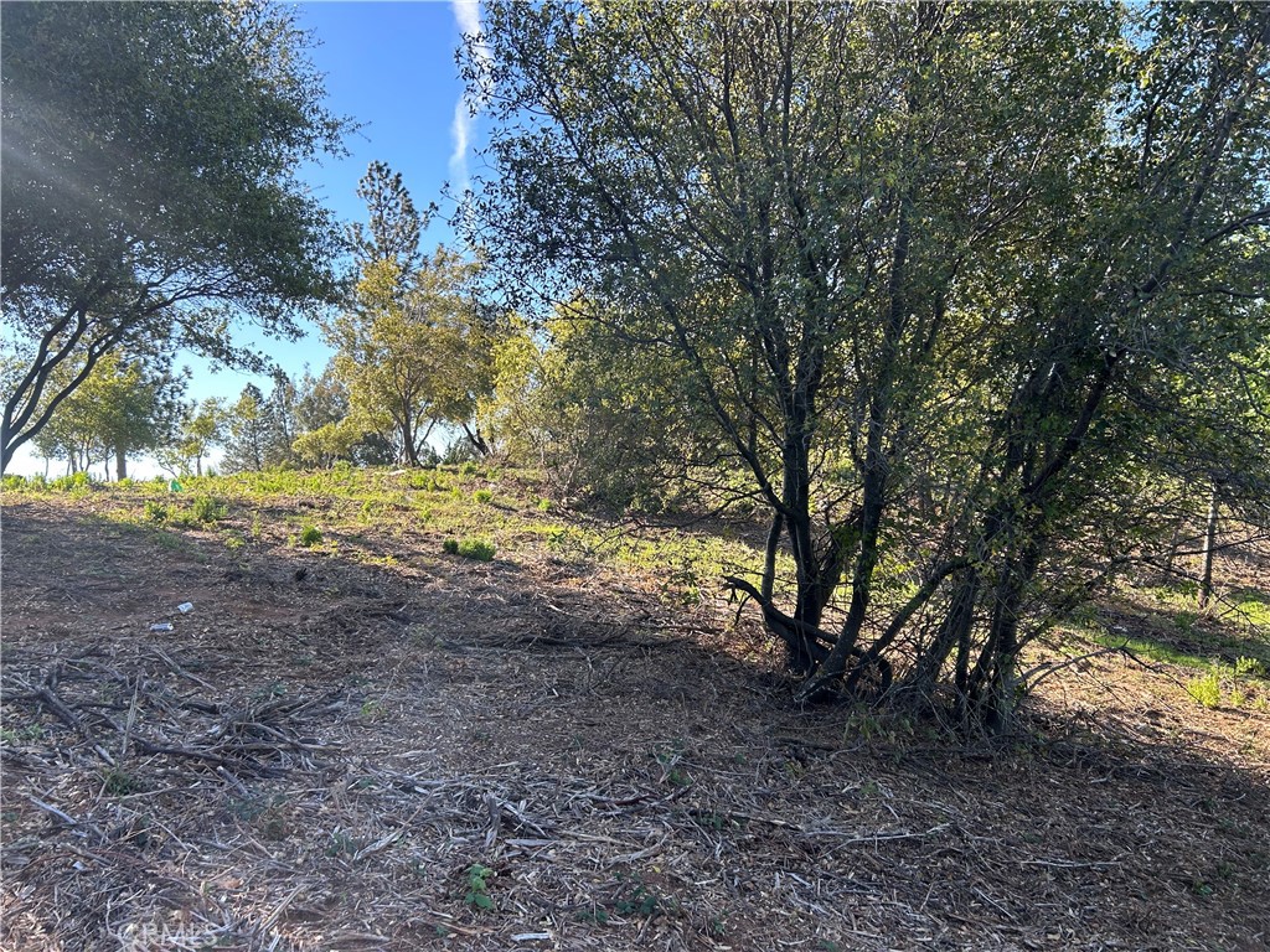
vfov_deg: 53.1
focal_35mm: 26
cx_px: 635
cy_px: 476
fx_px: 954
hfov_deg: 67.3
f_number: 1.5
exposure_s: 1/581
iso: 50
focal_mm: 5.7
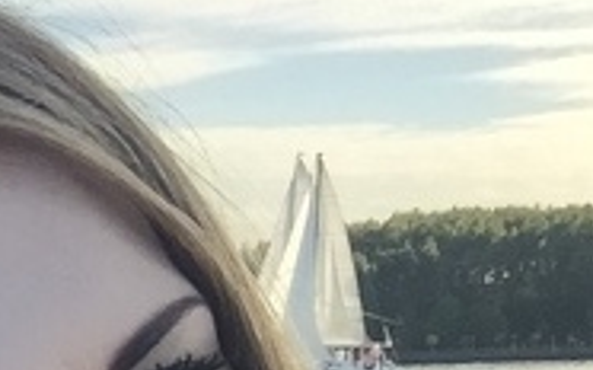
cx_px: -26
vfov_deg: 10.8
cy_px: 842
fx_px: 1712
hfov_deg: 19.0
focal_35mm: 106
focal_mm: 2.65
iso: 32
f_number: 2.2
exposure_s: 1/404
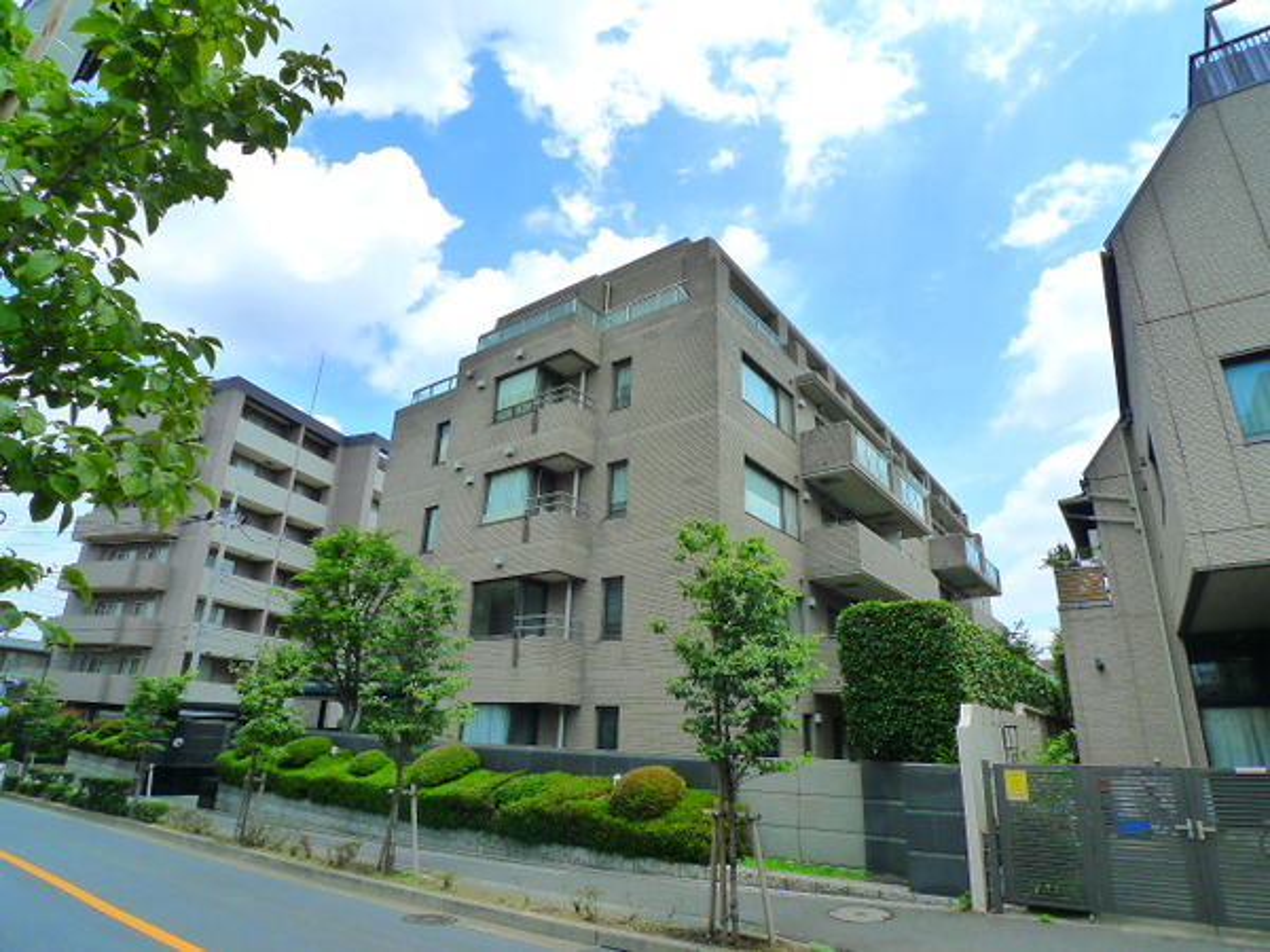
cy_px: 476
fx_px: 660
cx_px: 635
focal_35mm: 18
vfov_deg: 71.6
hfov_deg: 87.8
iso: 400
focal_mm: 3.9
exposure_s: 1/640
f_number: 4
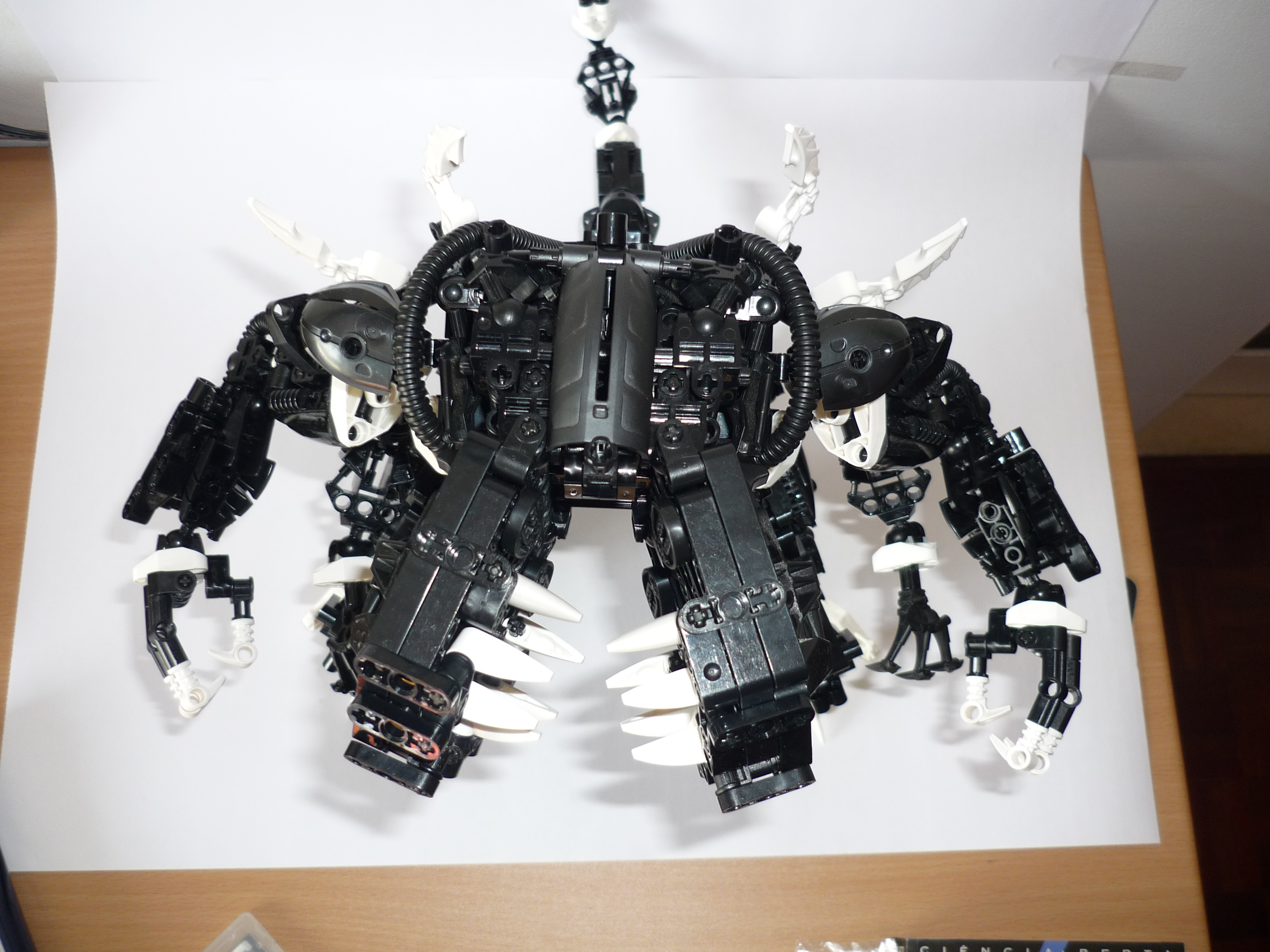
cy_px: 476
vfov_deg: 42.9
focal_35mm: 33
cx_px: 635
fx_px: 1211
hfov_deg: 55.4
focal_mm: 5.5
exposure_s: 1/30
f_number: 2.8
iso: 100
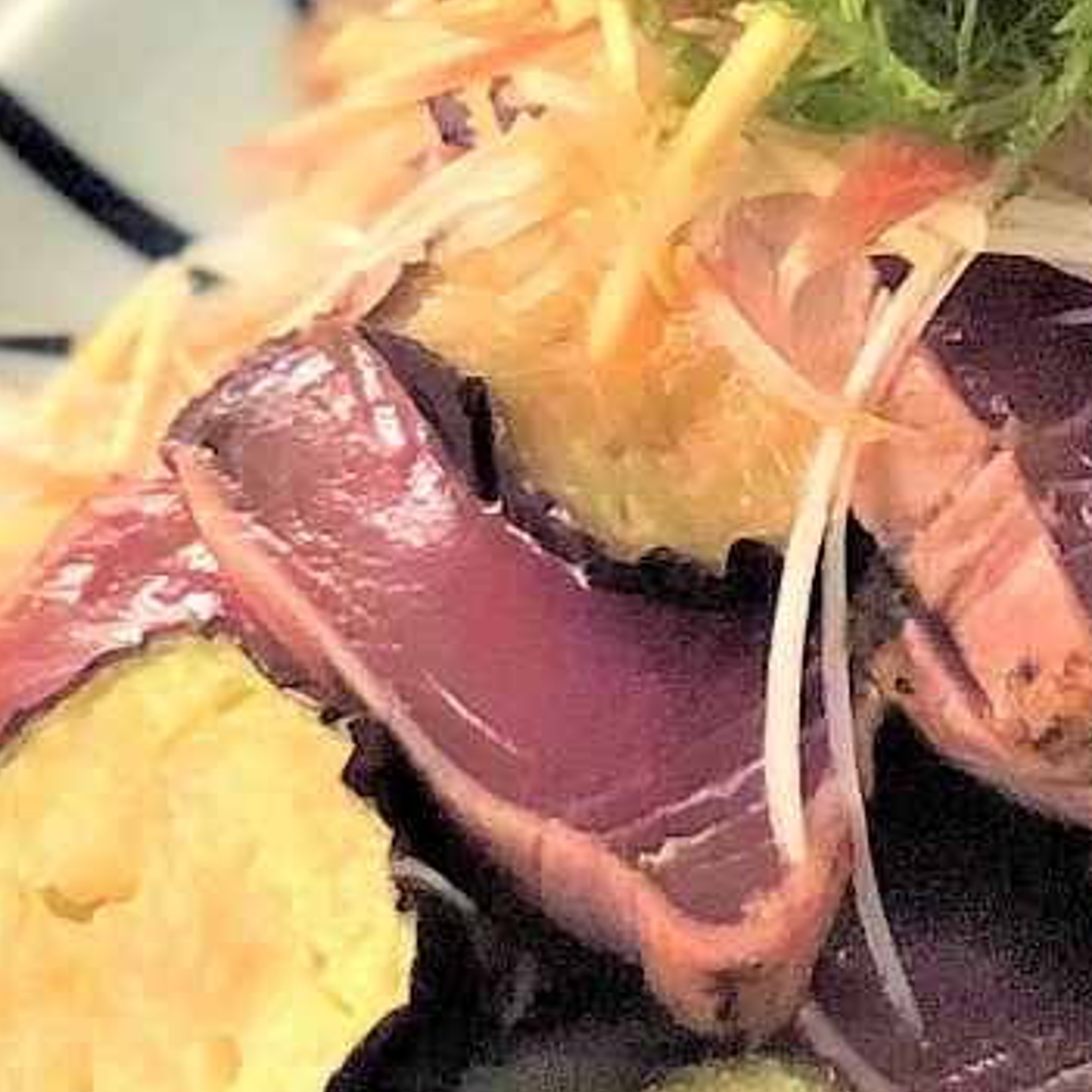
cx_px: 1089
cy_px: 594
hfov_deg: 12.9
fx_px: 4783
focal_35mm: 134
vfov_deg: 13.0
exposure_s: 1/50
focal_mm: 6
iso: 100
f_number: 2.4
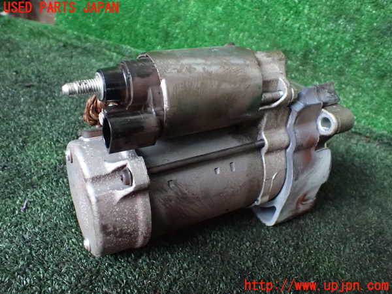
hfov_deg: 60.0
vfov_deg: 46.8
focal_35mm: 30
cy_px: 147
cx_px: 196
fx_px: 340
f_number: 2.3
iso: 1600
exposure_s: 1/30
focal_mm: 5.4
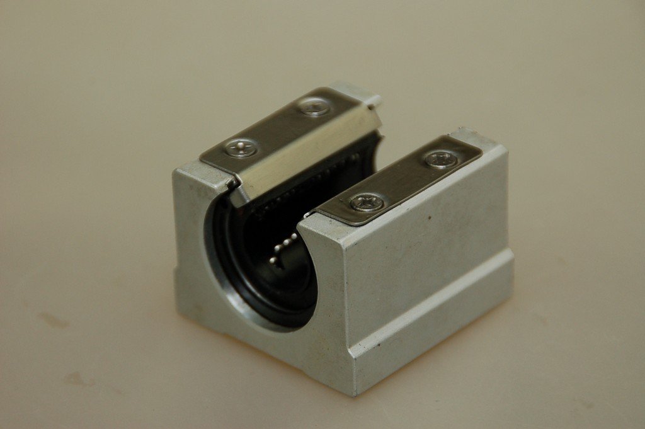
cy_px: 214
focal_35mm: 188
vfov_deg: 7.3
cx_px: 322
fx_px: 3357
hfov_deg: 11.0
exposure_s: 1/500
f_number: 6.3
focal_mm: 125
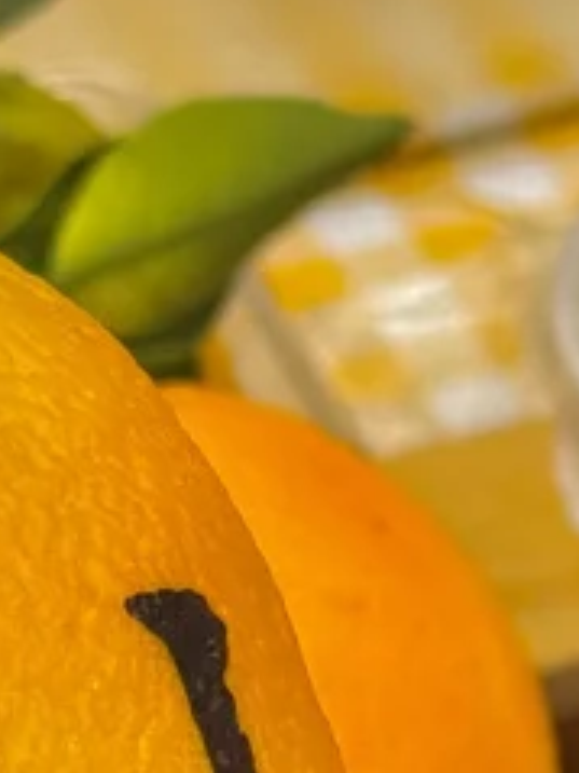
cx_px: 433
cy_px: 647
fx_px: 6451
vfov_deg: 6.8
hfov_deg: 5.1
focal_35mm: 289
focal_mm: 6.76
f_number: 1.78
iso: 64
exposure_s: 1/544
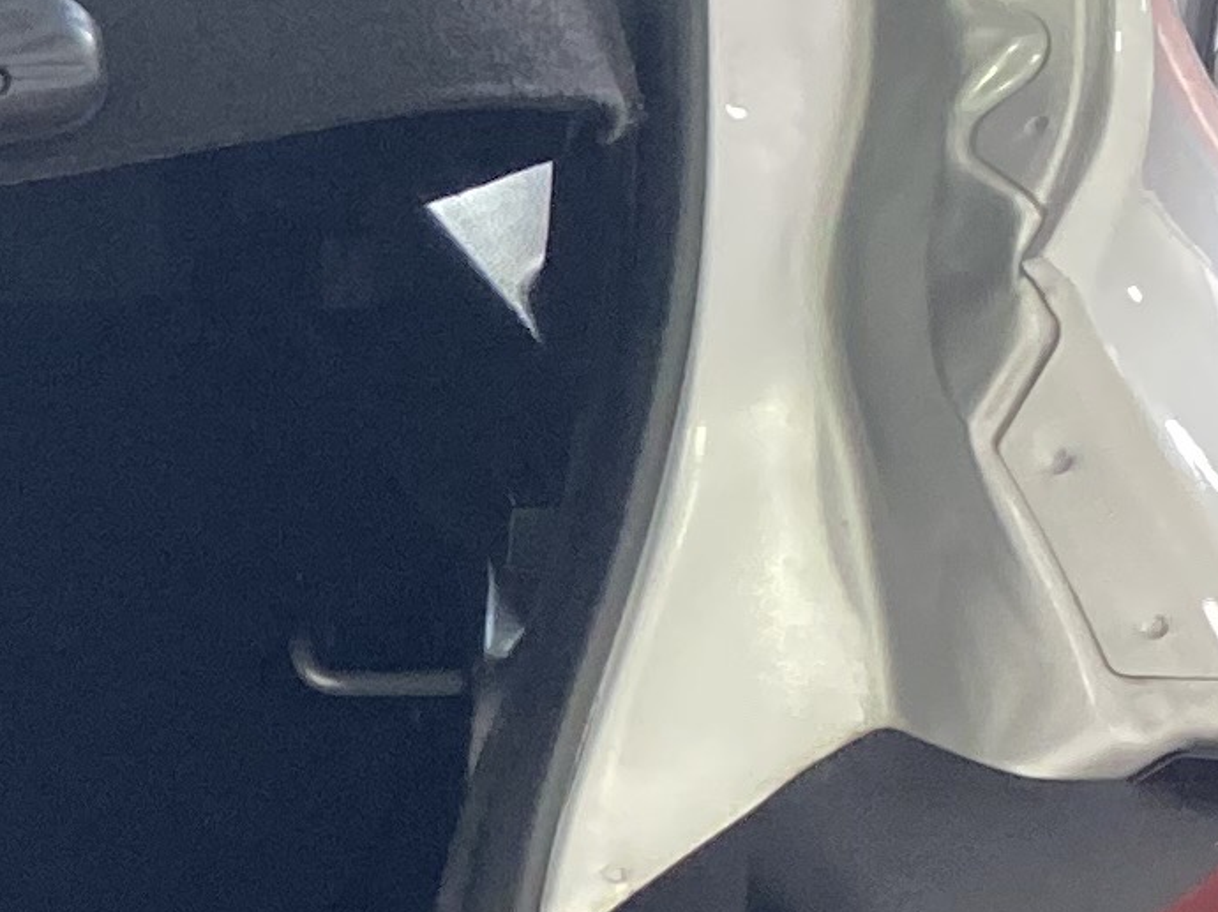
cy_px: 1217
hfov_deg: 11.6
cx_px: -1276
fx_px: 5346
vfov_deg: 9.6
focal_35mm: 152
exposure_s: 1/60
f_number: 1.8
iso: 320
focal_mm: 4.25
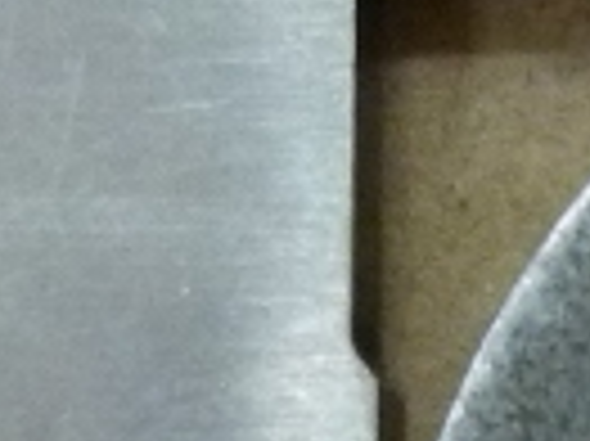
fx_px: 3440
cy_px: 626
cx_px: 1198
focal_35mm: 202
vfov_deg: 7.2
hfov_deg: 9.2
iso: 400
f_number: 2.8
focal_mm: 5.5
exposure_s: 1/10
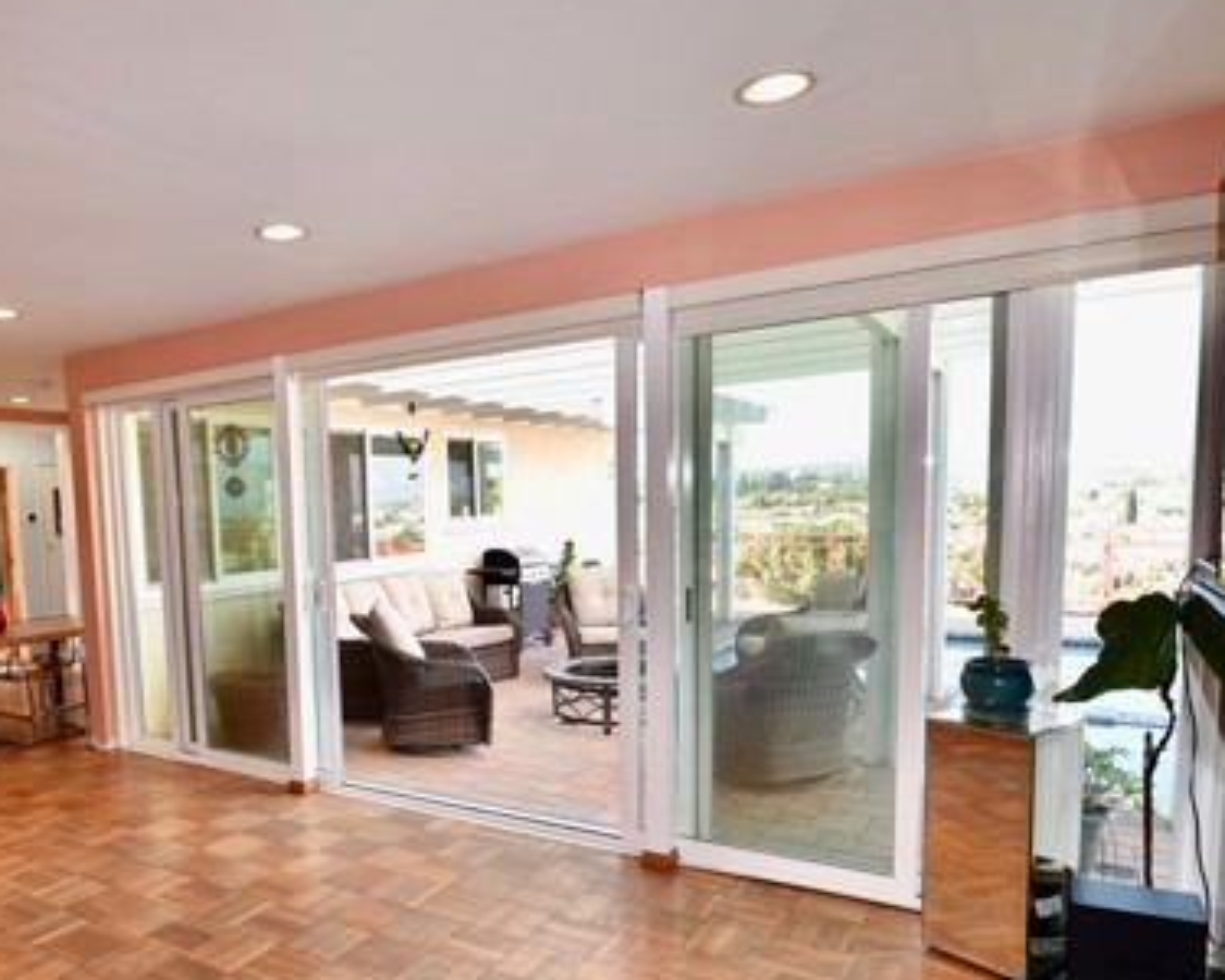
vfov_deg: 58.2
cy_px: 603
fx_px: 870
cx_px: 399
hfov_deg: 68.1
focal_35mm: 24
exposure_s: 1/125
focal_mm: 15
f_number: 5.6
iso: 500
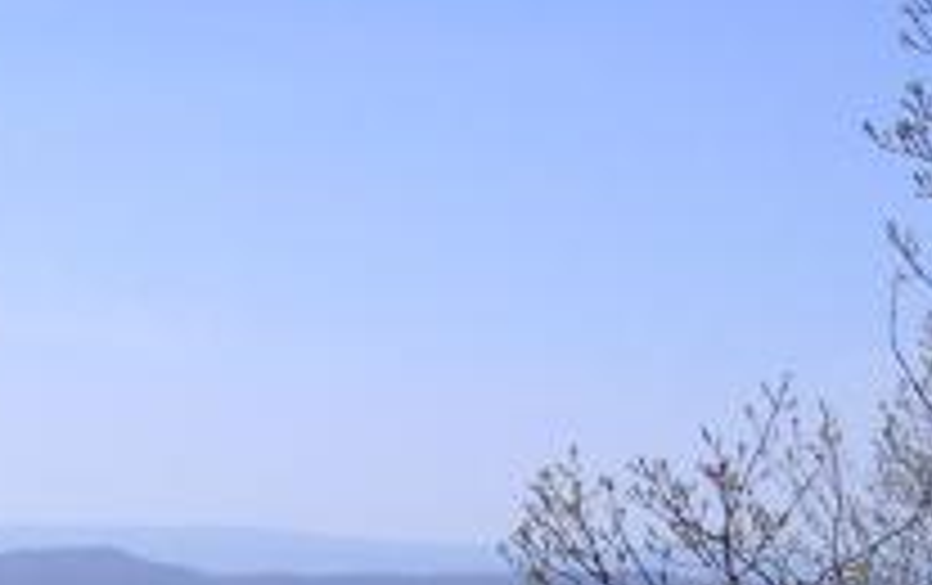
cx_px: -68
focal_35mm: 121
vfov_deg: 10.5
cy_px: 850
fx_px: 3078
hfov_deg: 16.7
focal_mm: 5.7
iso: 50
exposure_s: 1/180
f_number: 6.7
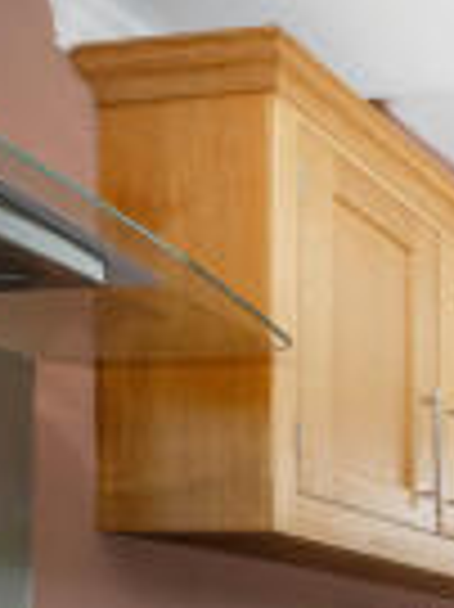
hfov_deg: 18.0
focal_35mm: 51
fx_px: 893
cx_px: 935
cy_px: 705
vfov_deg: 32.0
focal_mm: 10
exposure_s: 1/30
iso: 320
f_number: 6.4
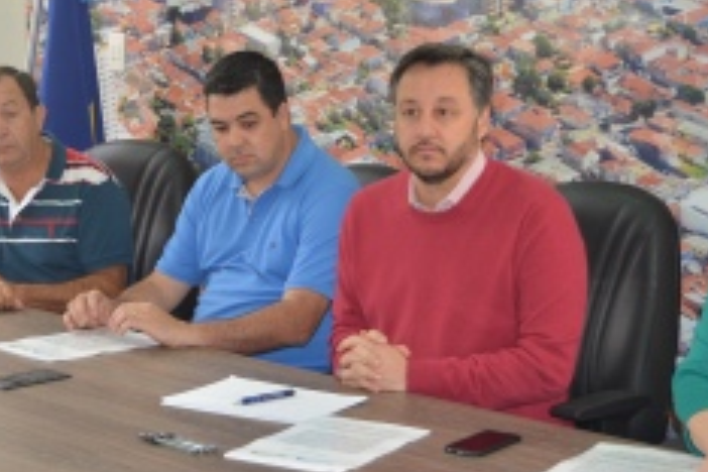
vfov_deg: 15.2
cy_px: 194
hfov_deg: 22.5
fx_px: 1772
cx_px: 260
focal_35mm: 90
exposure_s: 1/100
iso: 400
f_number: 4
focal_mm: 27
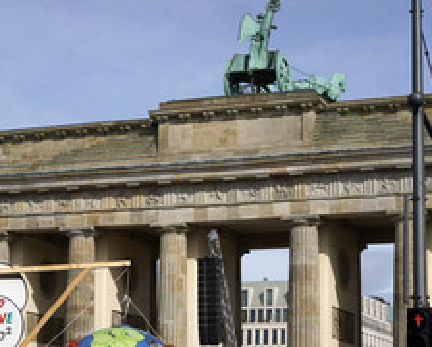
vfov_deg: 15.7
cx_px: 128
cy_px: 254
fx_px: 1255
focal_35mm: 98
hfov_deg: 19.4
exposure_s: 1/1000
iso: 160
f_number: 9
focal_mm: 52
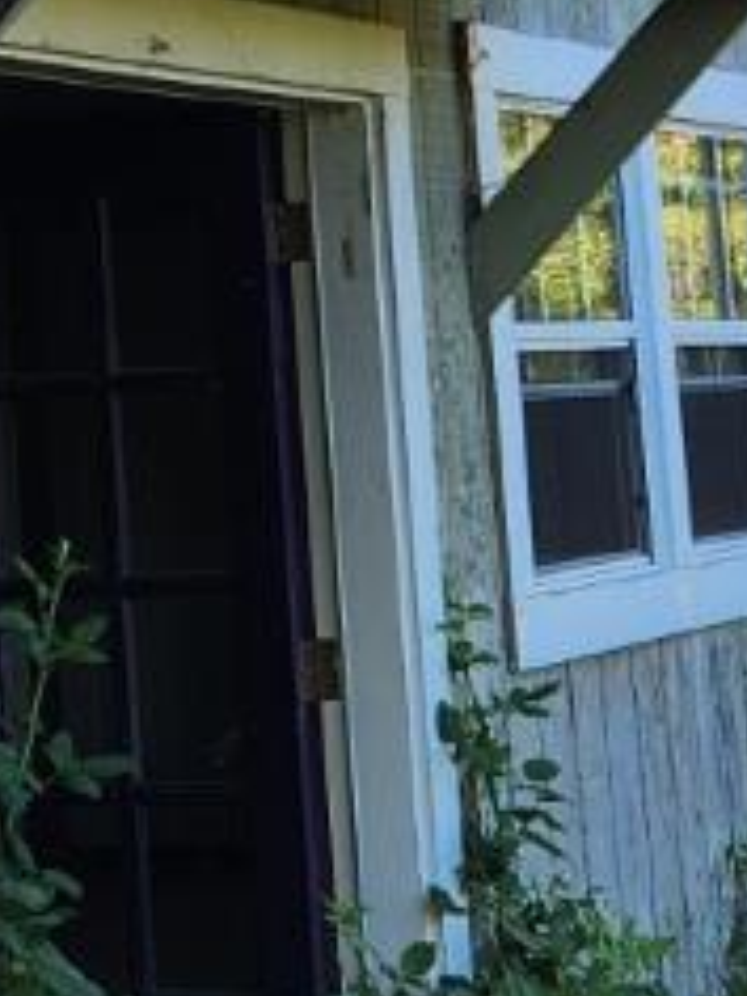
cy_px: -534
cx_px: 13
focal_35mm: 146
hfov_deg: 10.1
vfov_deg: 12.8
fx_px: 4201
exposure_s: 1/288
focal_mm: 5.4
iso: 20
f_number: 1.8
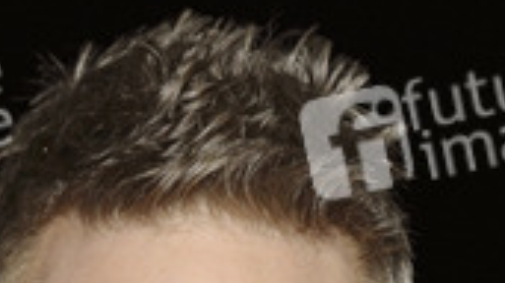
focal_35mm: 367
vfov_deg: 3.3
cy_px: 572
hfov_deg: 5.9
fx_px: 4912
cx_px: 185
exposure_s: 1/250
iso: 640
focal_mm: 100
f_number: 4.5
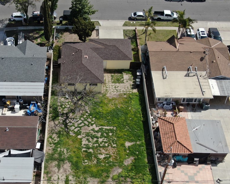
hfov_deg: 30.8
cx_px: 79
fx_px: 415
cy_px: 113
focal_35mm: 61
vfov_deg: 24.9
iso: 100
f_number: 3.8
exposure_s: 1/800
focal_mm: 8.42
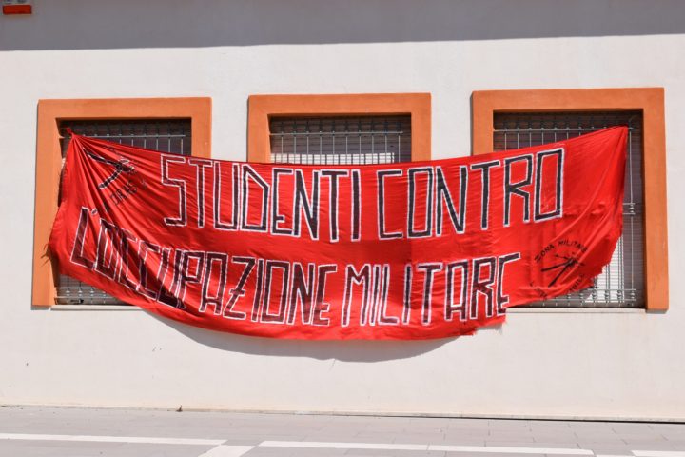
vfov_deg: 23.8
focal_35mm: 57
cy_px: 228
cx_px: 342
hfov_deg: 35.1
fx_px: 1084
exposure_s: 1/500
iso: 200
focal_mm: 38
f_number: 11
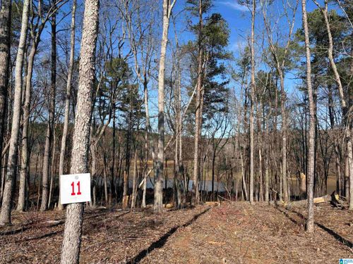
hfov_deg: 67.3
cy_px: 132
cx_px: 176
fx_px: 265
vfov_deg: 53.1
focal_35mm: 26
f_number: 1.6
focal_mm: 5.96
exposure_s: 1/2398
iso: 50
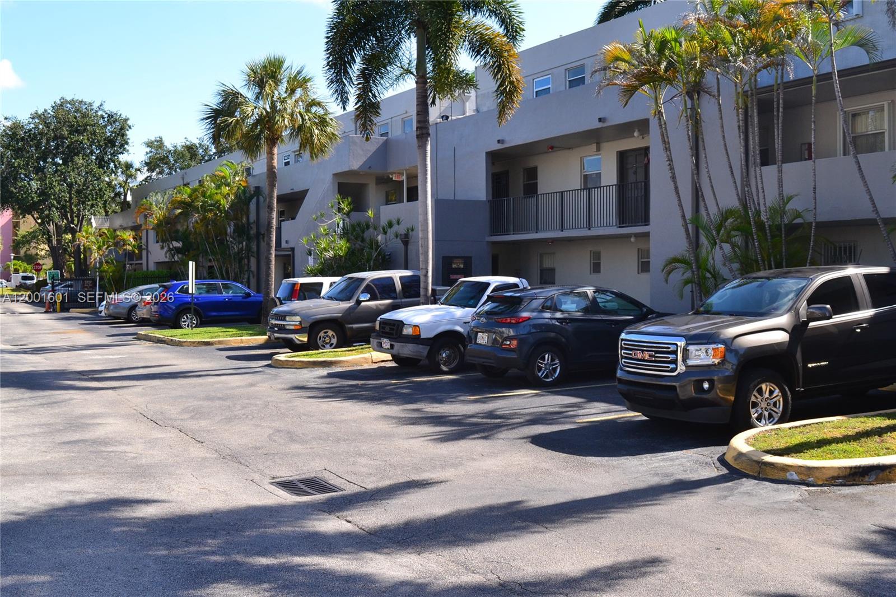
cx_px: 448
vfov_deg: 33.0
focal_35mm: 40
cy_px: 298
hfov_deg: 47.9
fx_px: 1008
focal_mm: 27
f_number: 10
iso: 400
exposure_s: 1/320
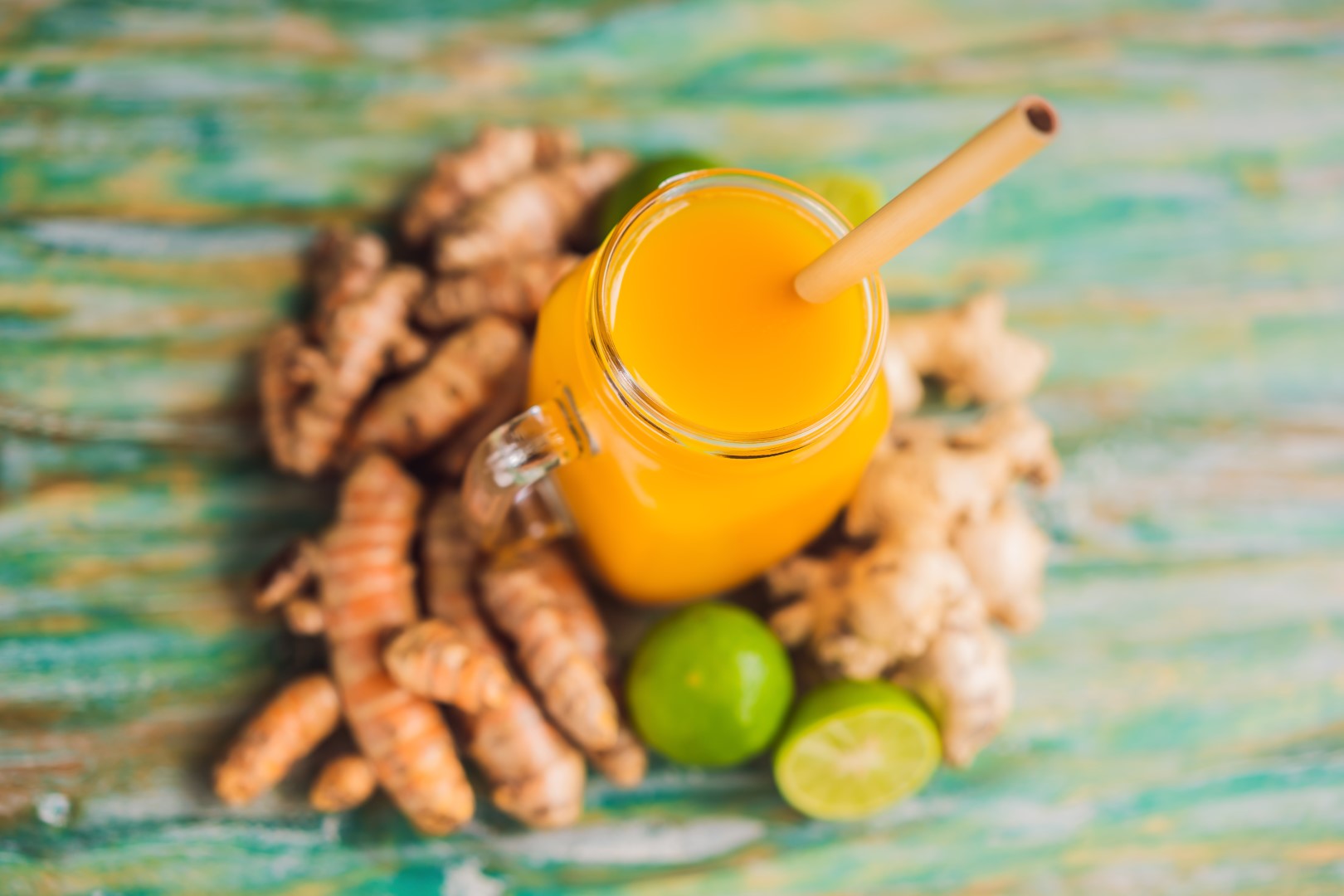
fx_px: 2053
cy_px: 448
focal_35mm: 55
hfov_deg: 36.2
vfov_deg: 24.6
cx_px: 672
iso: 100
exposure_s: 1/200
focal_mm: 55
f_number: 2.2
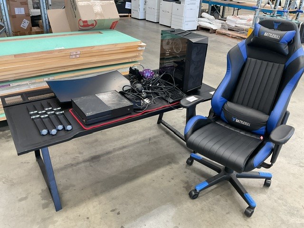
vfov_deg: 48.2
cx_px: 152
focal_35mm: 29
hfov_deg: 61.7
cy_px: 114
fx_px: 255
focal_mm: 3
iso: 64
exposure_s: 1/60
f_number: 1.8
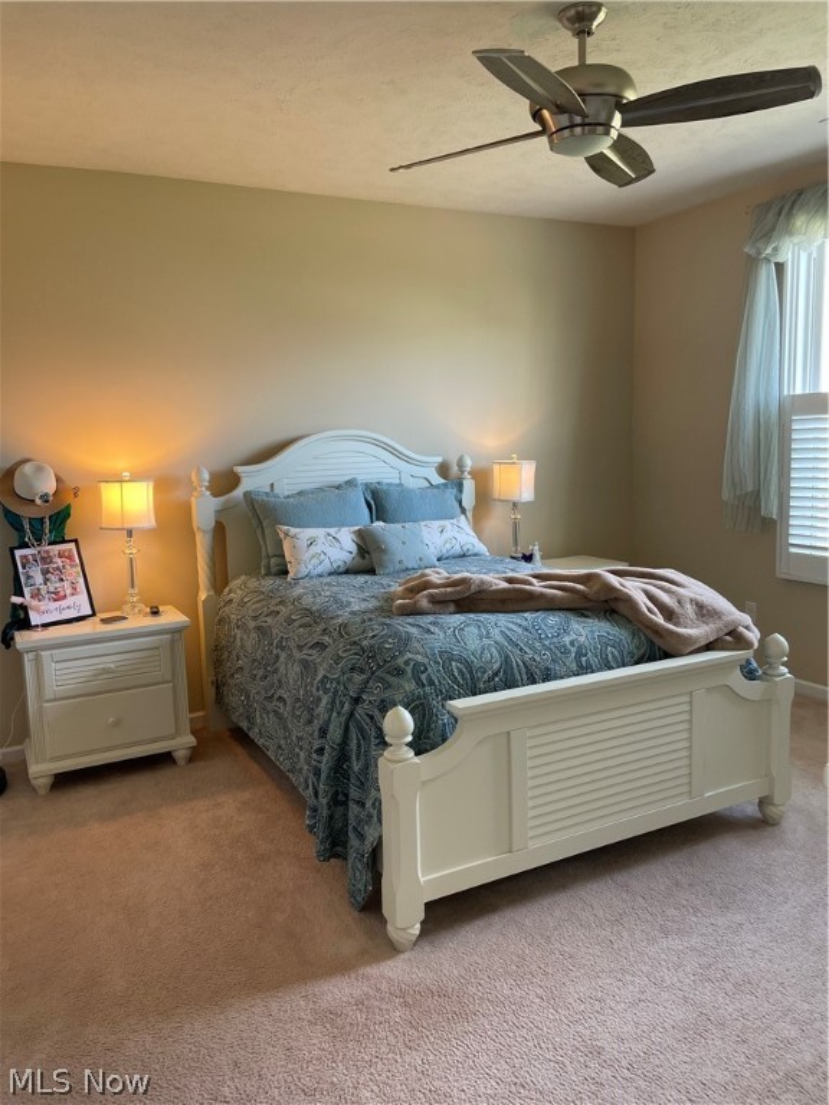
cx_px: 414
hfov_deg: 53.1
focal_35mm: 26
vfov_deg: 67.3
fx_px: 830
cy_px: 552
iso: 64
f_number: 1.6
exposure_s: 1/60
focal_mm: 4.2
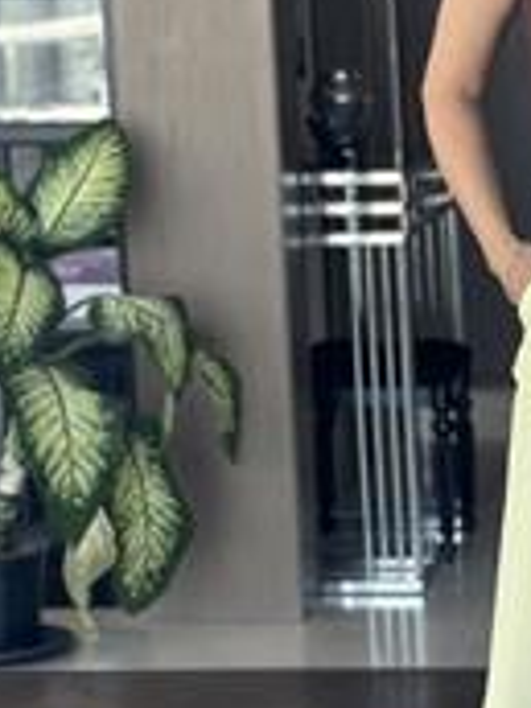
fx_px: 2884
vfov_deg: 14.0
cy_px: 354
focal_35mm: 141
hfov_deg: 10.3
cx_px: 683
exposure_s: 1/121
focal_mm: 6.86
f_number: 1.78
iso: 125
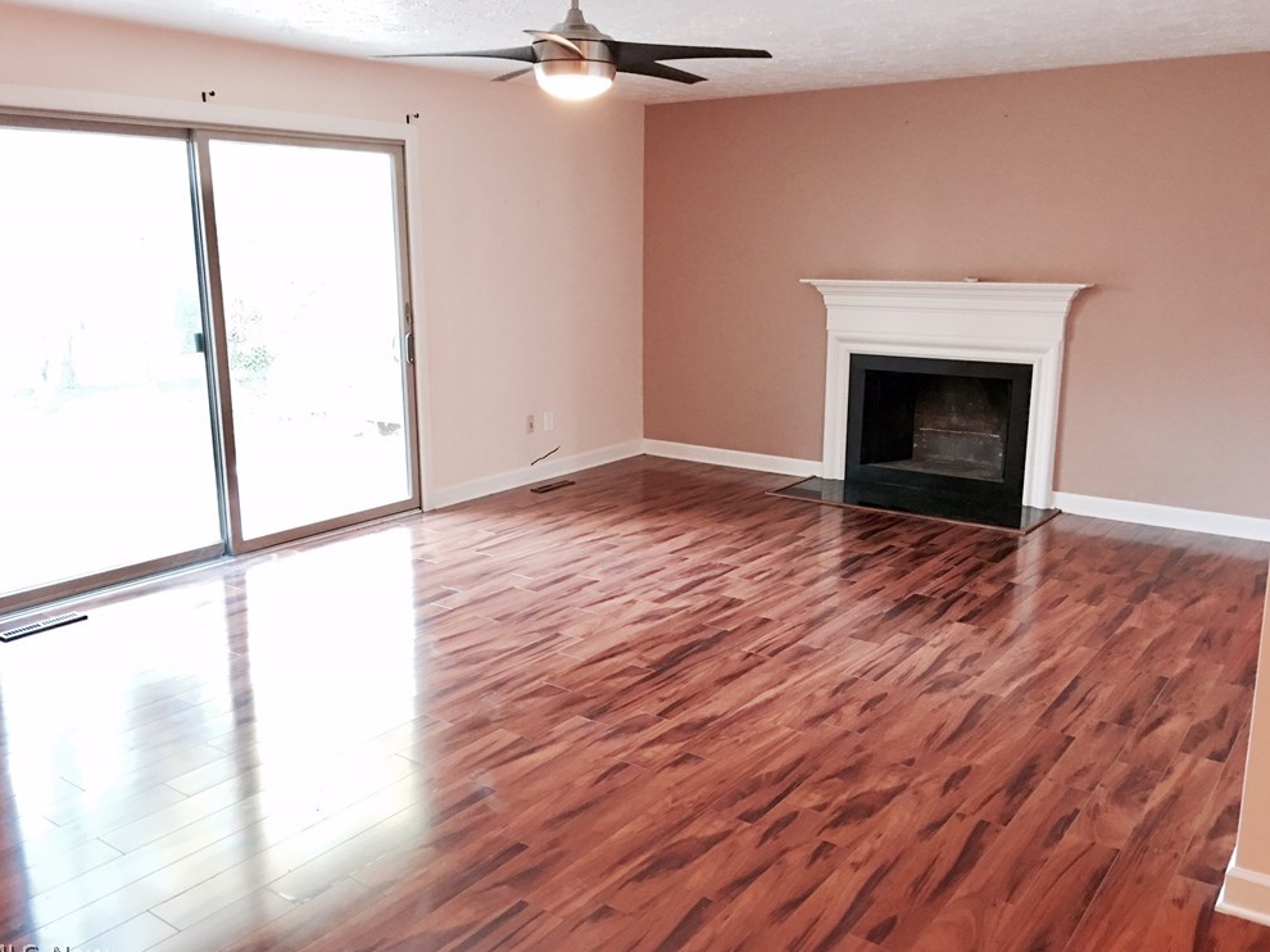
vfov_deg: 46.8
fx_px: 1100
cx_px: 632
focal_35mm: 30
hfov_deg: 60.0
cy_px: 484
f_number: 2.2
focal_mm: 4.15
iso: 80
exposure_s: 1/10
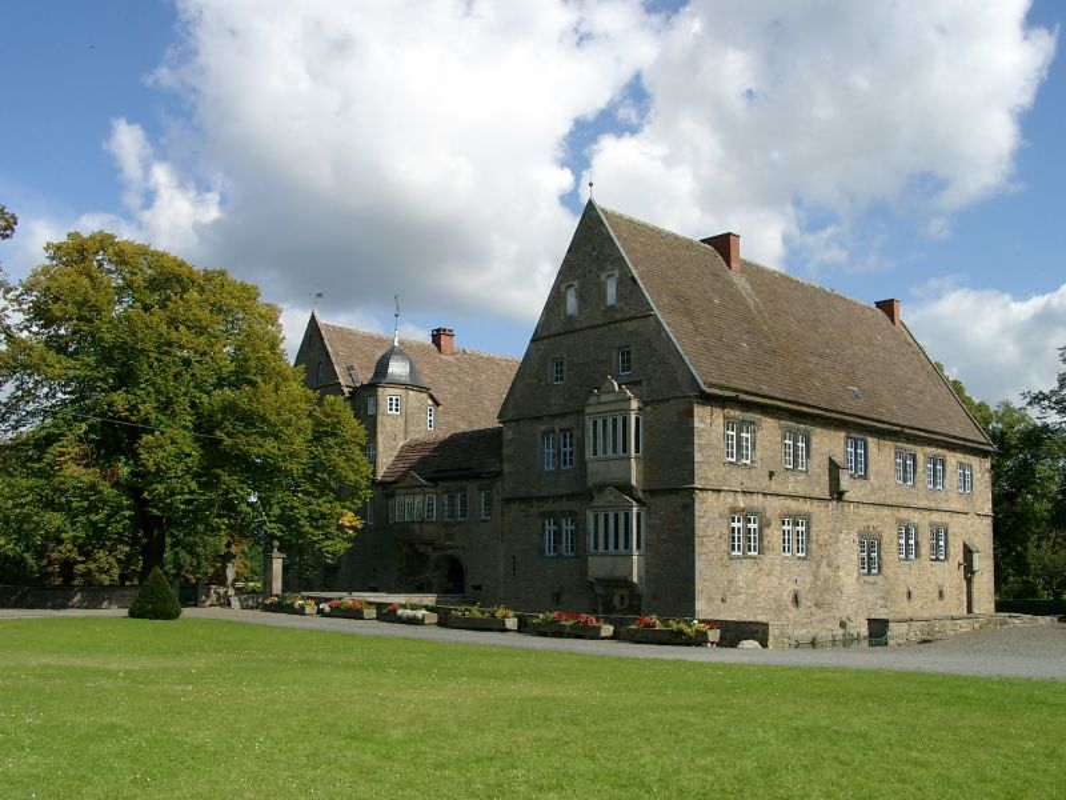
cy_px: 400
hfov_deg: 54.0
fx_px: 1047
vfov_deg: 41.8
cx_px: 533
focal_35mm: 34
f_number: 4
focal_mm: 7.13
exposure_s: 1/803
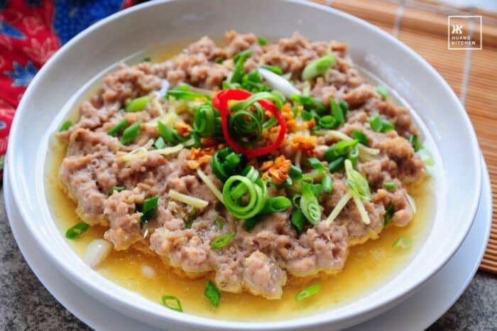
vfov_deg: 25.7
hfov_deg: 37.9
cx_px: 248
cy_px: 166
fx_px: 724
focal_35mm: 52
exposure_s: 1/30
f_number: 4.8
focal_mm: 35
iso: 160
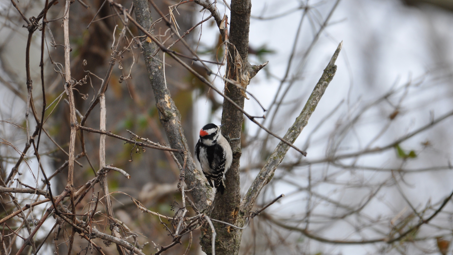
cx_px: 227
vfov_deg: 1.5
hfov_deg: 2.7
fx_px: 9442
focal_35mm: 786
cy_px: 145
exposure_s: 1/250
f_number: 5.6
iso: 450
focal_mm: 500
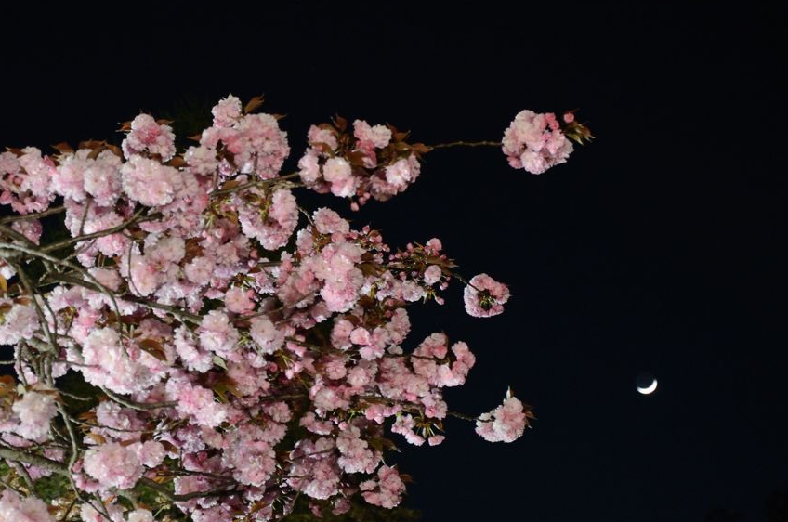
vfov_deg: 13.0
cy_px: 274
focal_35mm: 105
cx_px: 405
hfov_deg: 19.5
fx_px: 2294
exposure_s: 1/8
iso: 3200
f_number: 5.6
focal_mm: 58
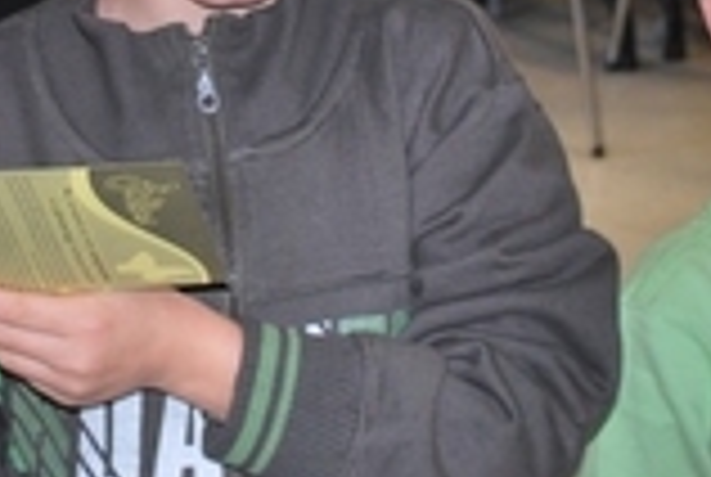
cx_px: 99
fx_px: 3146
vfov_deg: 8.5
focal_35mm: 159
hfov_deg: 12.8
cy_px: -268
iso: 200
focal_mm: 28
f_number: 4.5
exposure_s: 1/60
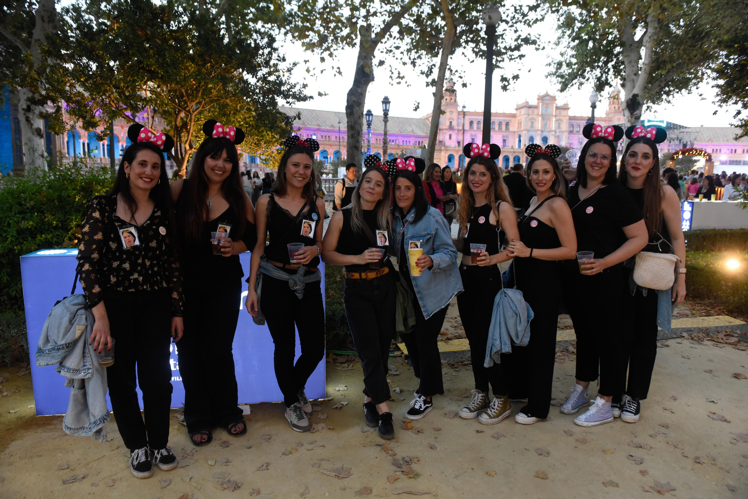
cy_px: 250
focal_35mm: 24
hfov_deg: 73.7
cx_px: 374
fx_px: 499
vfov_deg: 53.2
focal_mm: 24
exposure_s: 1/100
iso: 3200
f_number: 4
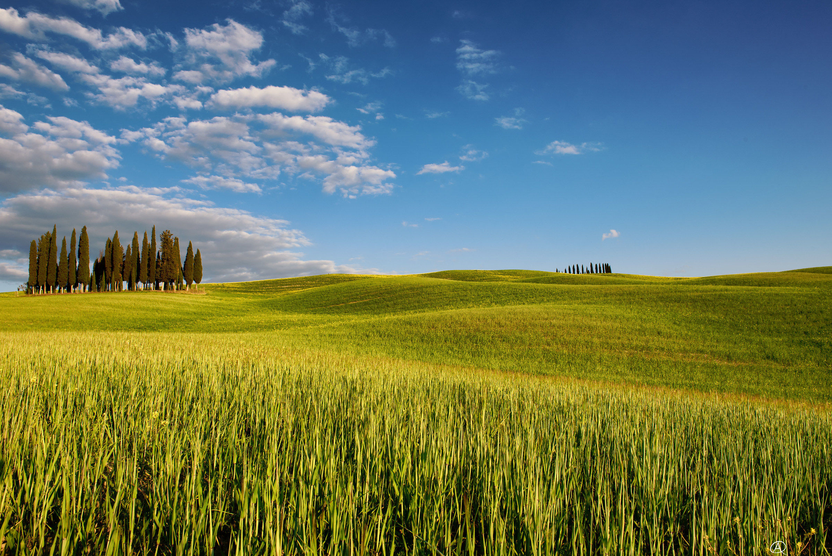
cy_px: 278
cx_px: 416
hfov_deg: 73.7
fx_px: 555
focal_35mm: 24
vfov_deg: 53.2
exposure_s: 1/60
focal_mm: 24
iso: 100
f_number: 14
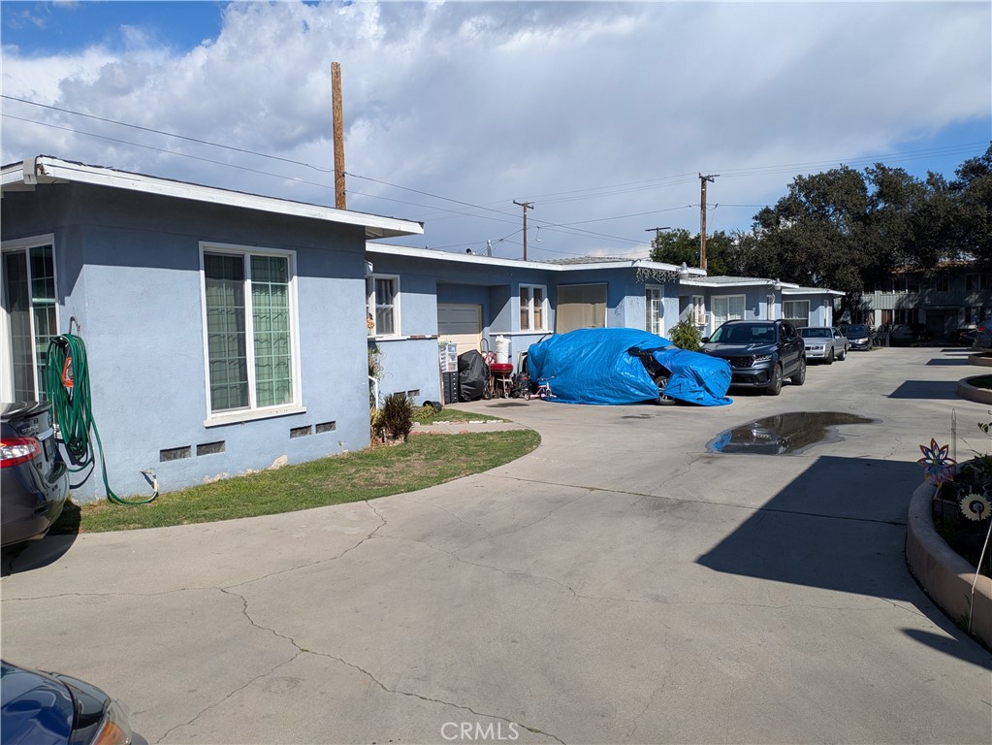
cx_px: 496
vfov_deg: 54.9
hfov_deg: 69.4
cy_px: 372
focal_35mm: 25
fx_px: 717
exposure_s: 1/3086
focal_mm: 5.43
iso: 43
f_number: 1.89
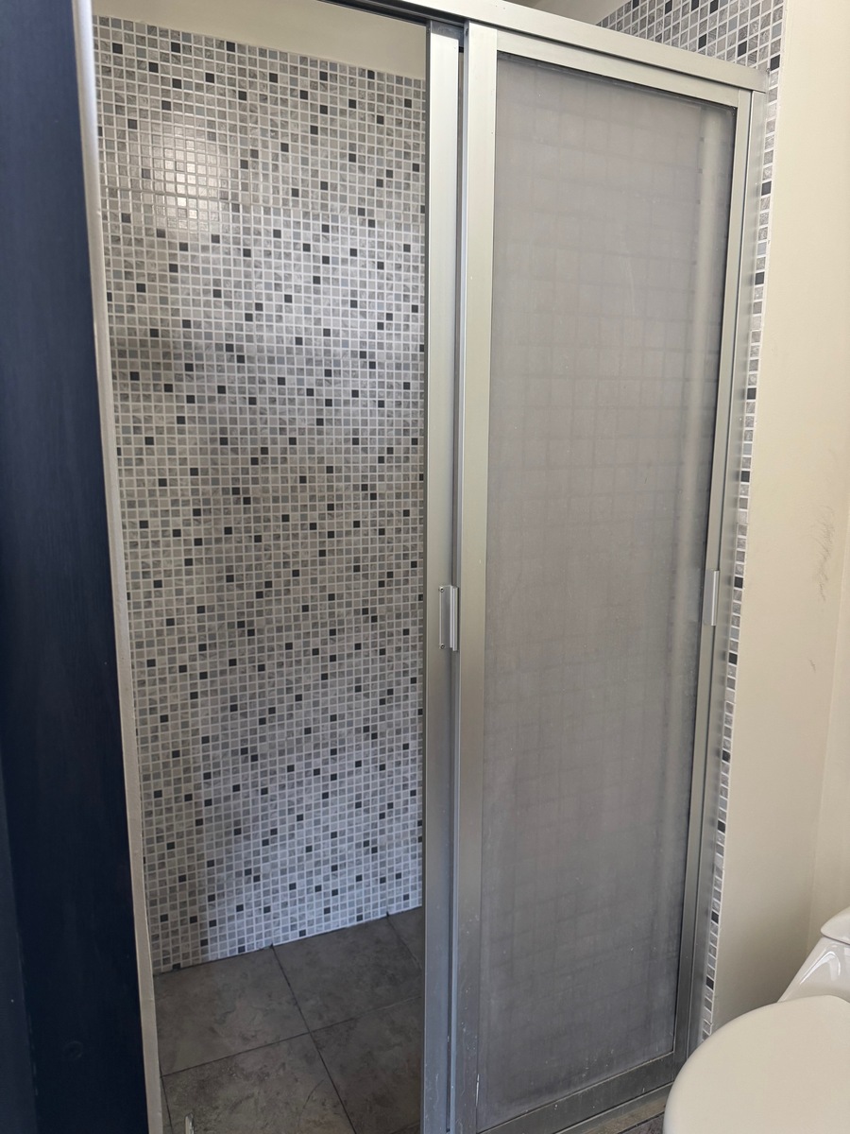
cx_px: 425
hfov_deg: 56.8
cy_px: 567
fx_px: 786
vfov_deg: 71.6
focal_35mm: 24
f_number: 1.78
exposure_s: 1/60
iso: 250
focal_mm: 6.76
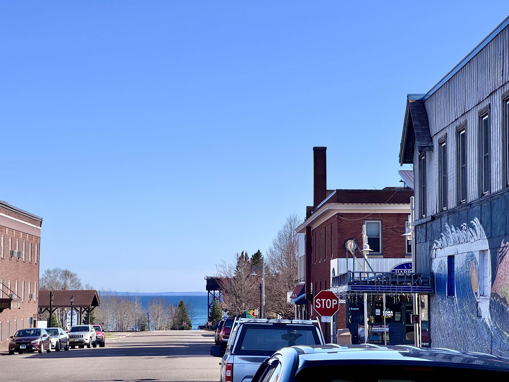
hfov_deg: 25.3
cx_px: 254
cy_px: 191
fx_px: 1132
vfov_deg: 19.1
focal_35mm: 77
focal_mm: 9
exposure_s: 1/1014
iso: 25
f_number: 2.8
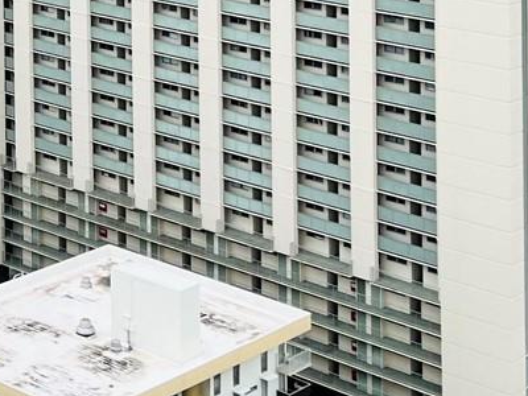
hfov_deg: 17.9
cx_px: -123
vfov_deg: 13.0
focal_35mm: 104
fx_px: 1586
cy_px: -288
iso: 50
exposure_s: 1/1580
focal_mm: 5.1
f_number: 1.6
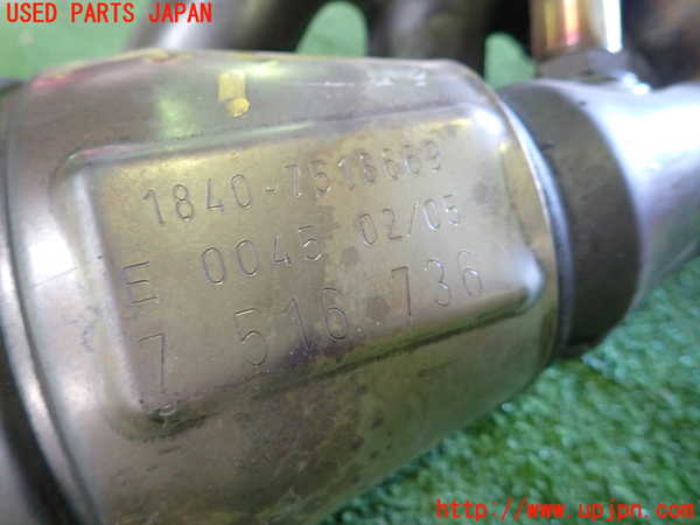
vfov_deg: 54.9
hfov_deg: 69.4
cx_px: 350
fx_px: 506
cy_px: 262
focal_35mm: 25
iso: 400
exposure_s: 1/30
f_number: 2
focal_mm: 4.5
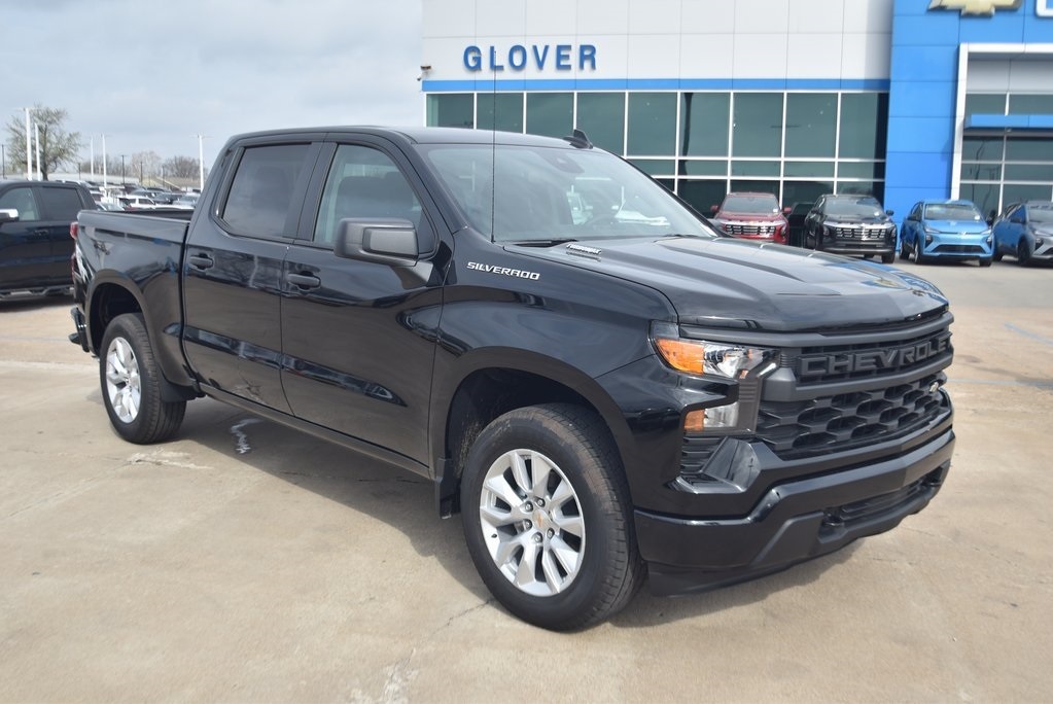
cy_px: 352
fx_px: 966
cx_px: 526
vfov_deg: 40.0
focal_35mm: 33
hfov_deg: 57.2
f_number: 4.5
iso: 100
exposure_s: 1/500
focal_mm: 22
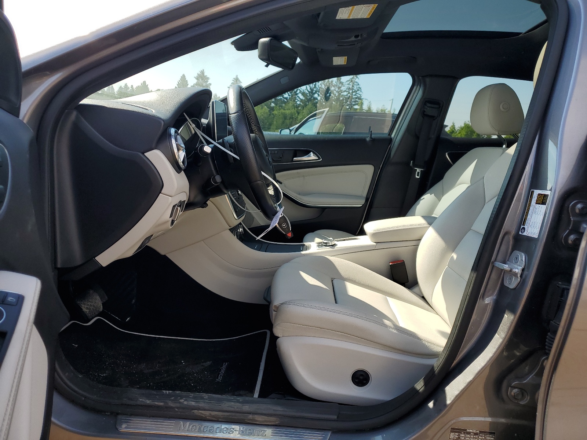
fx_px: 441
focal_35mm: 26
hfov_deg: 67.3
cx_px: 294
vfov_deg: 53.1
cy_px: 220
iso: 50
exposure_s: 1/1429
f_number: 1.5
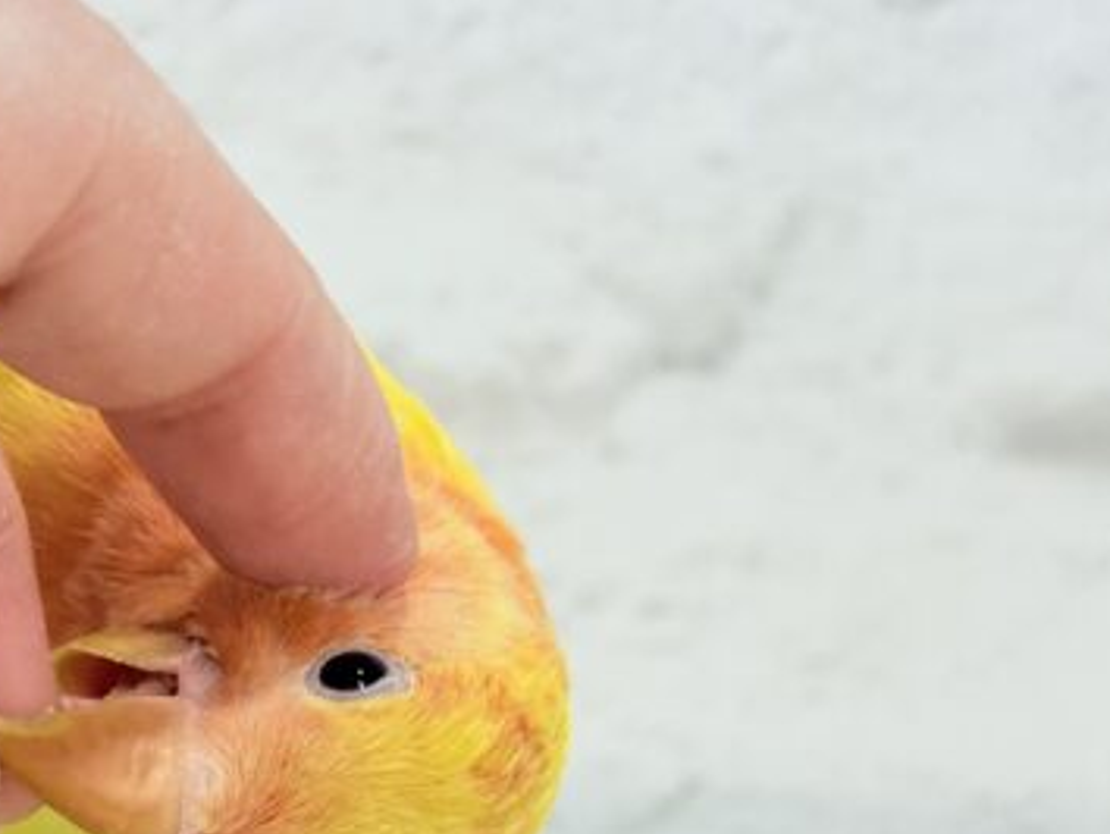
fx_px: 3016
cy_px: 649
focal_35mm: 94
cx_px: 505
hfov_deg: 20.8
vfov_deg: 15.7
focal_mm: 5.96
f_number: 1.6
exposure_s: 1/100
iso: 64
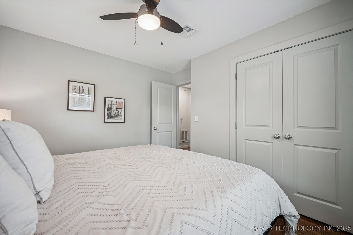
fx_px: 137
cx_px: 176
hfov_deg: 104.3
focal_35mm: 14
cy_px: 118
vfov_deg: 81.2
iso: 640
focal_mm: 14
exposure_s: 1/8
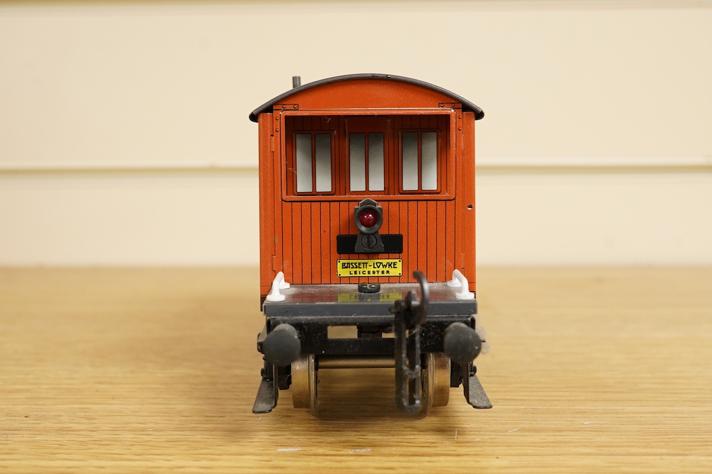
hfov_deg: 43.6
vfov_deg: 29.9
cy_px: 237
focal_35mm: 45
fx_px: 890
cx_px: 356
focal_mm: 30
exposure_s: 1/80
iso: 2500
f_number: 13
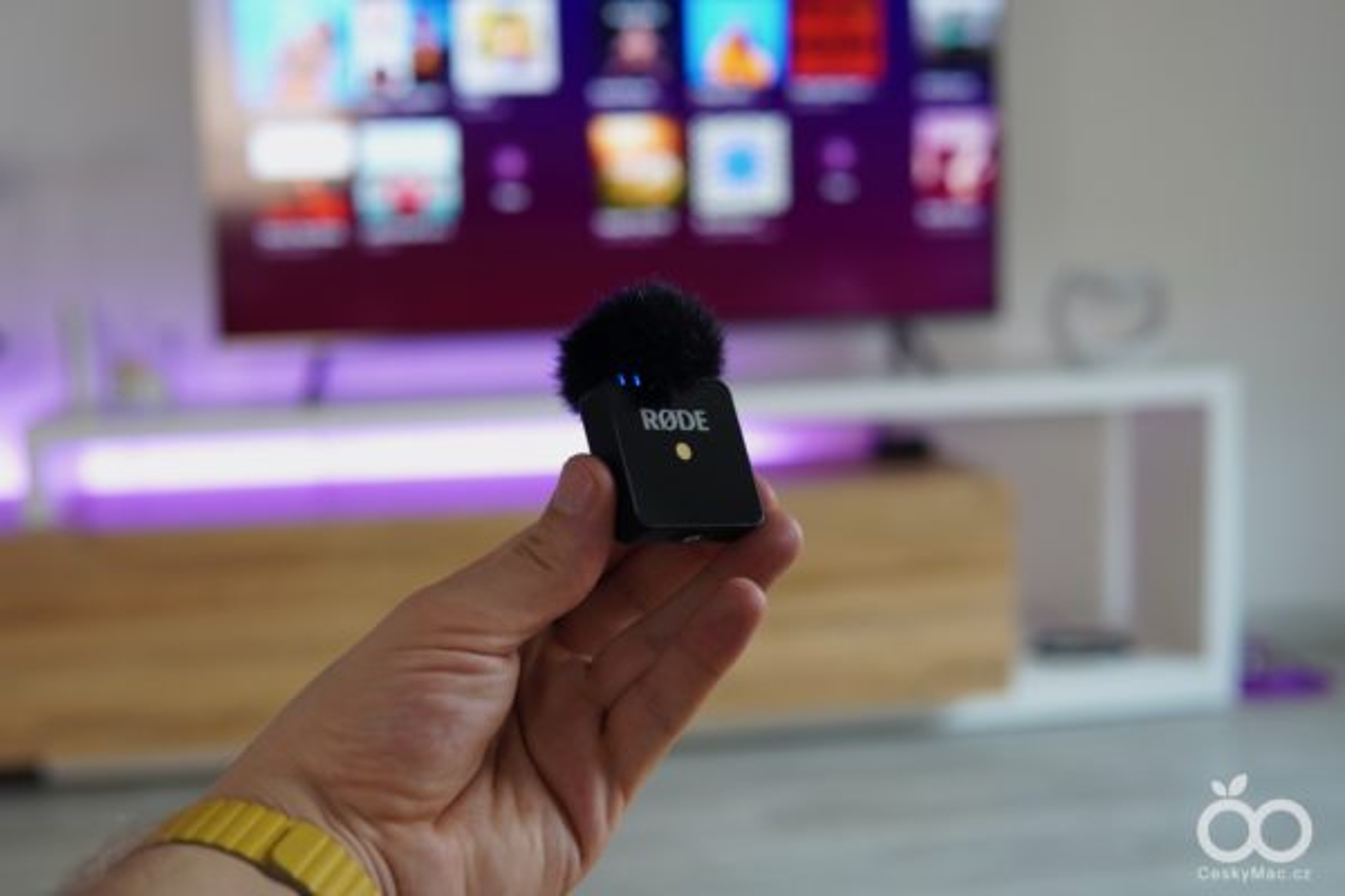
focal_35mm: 45
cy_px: 448
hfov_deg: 43.6
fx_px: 1681
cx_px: 672
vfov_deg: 29.9
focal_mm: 30
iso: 250
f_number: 3.2
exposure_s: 1/50
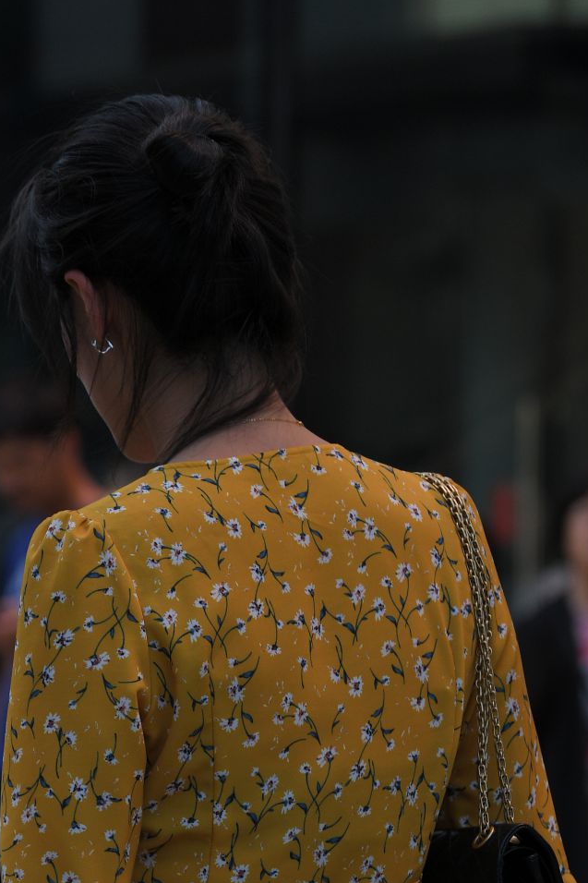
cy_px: 1211
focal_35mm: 342
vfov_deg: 6.0
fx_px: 8381
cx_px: 168
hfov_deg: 4.0
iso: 280
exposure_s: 1/800
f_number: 5
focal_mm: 120
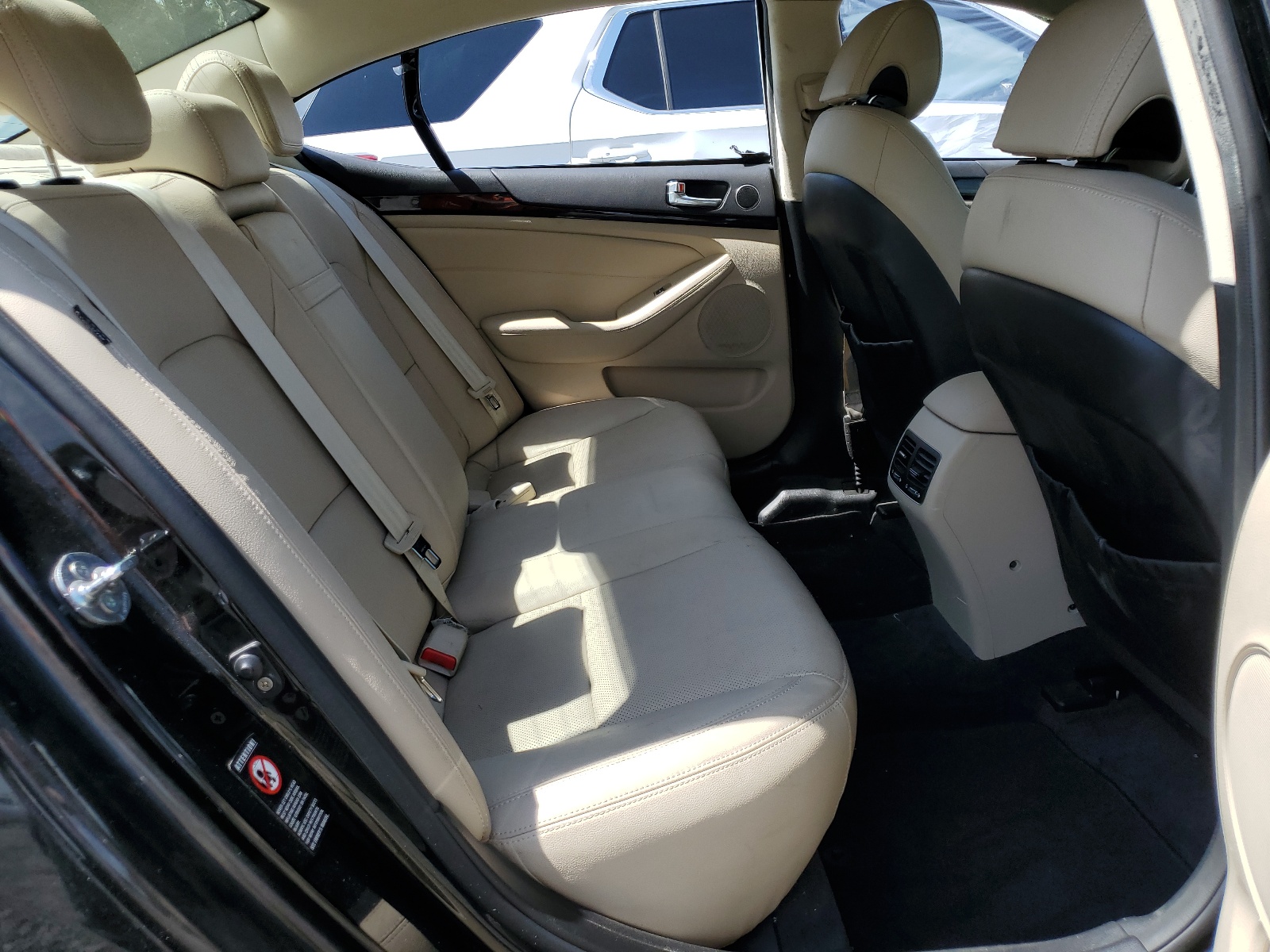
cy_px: 476
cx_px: 635
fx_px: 954
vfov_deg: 53.1
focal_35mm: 26
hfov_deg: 67.3
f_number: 1.5
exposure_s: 1/1429
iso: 50
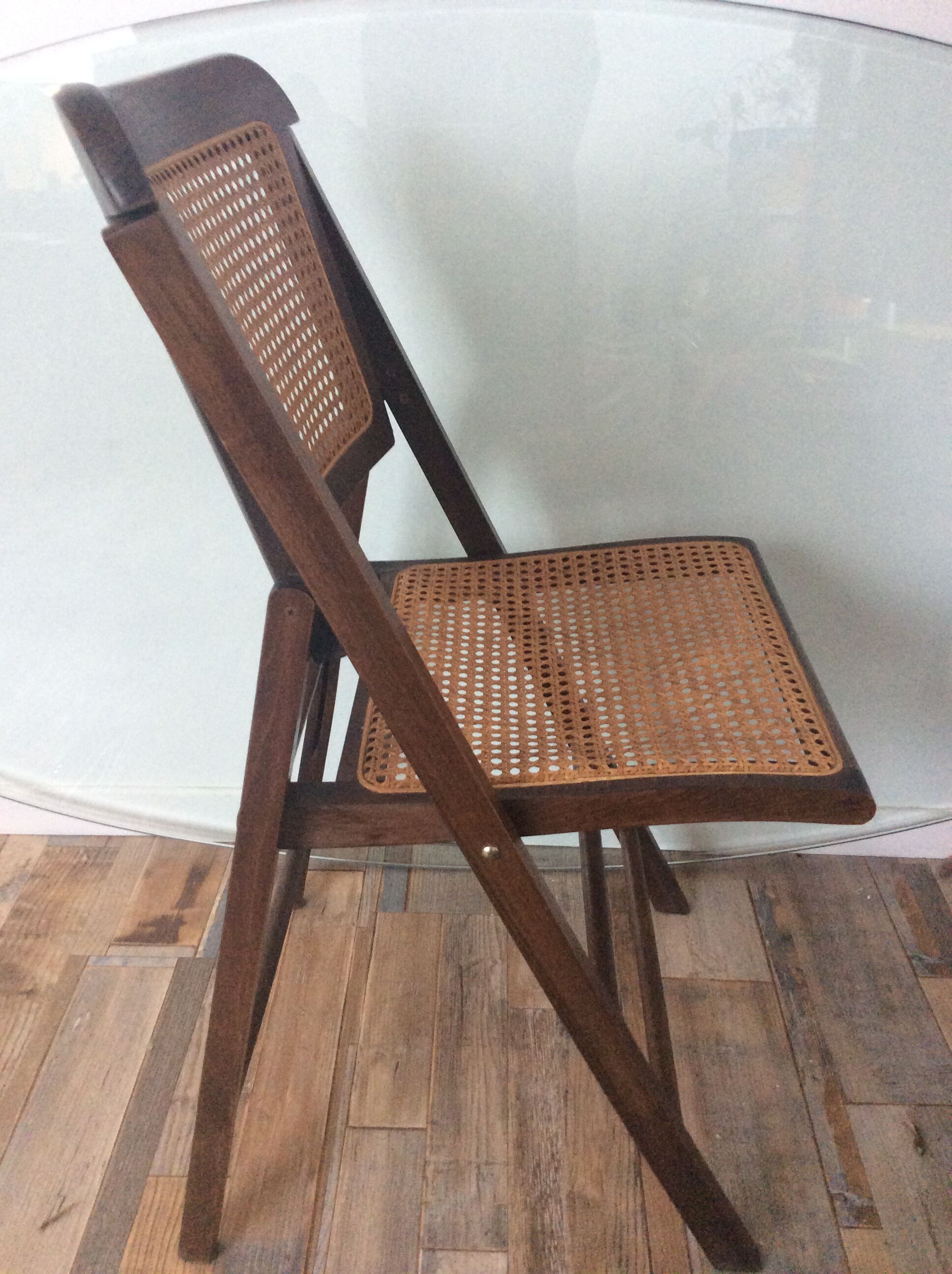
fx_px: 1177
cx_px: 476
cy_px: 637
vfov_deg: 56.9
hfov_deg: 44.1
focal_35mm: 32
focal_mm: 3.3
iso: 200
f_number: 2.4
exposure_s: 1/25
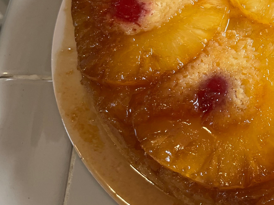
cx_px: 309
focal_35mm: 60
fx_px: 475
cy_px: 53
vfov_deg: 24.2
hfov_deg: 28.8
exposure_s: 1/120
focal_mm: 4.2
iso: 64
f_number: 1.6
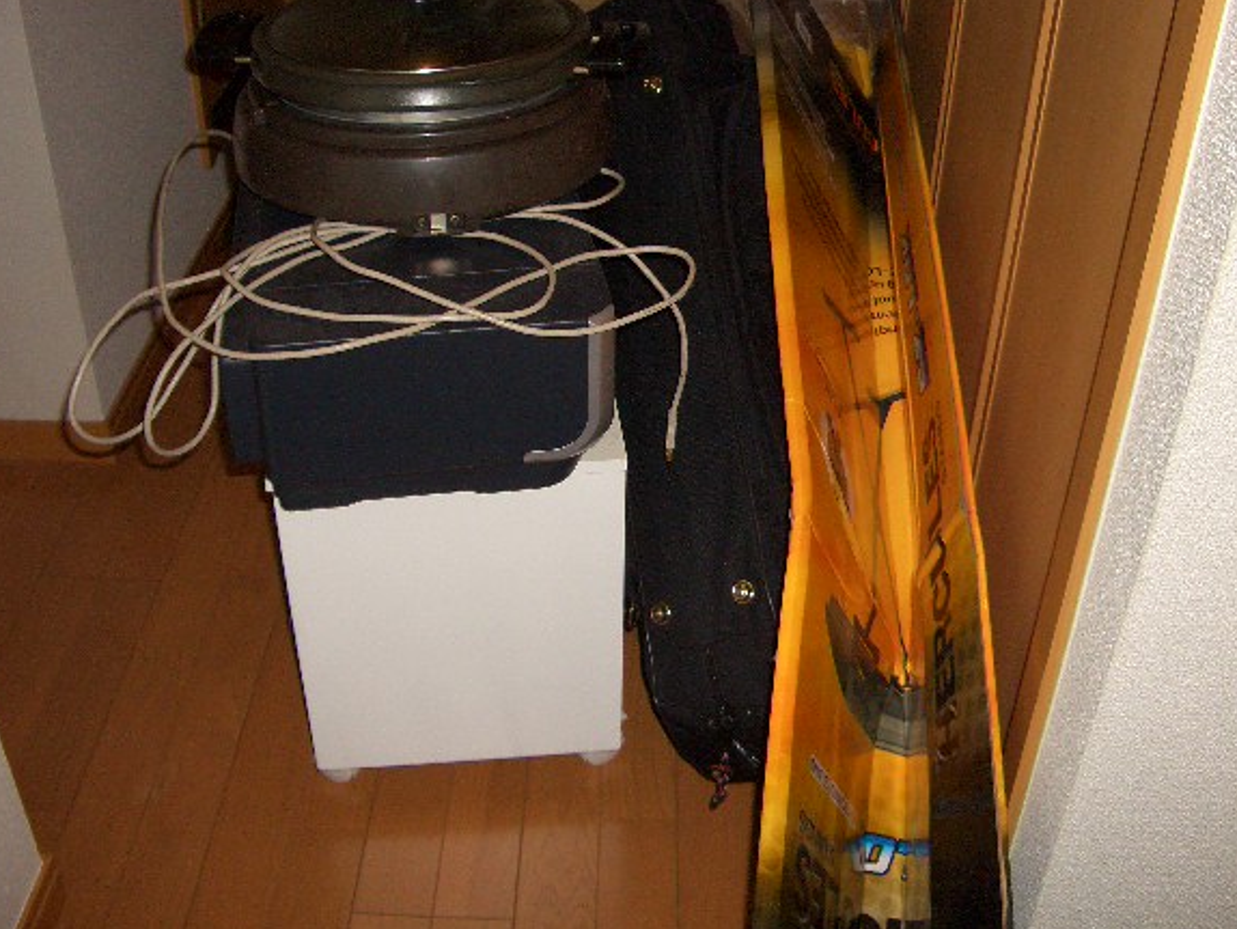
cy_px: 438
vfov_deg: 36.8
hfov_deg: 47.8
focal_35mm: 39
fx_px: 1394
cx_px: 627
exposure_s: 1/60
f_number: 2.6
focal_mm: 5.8
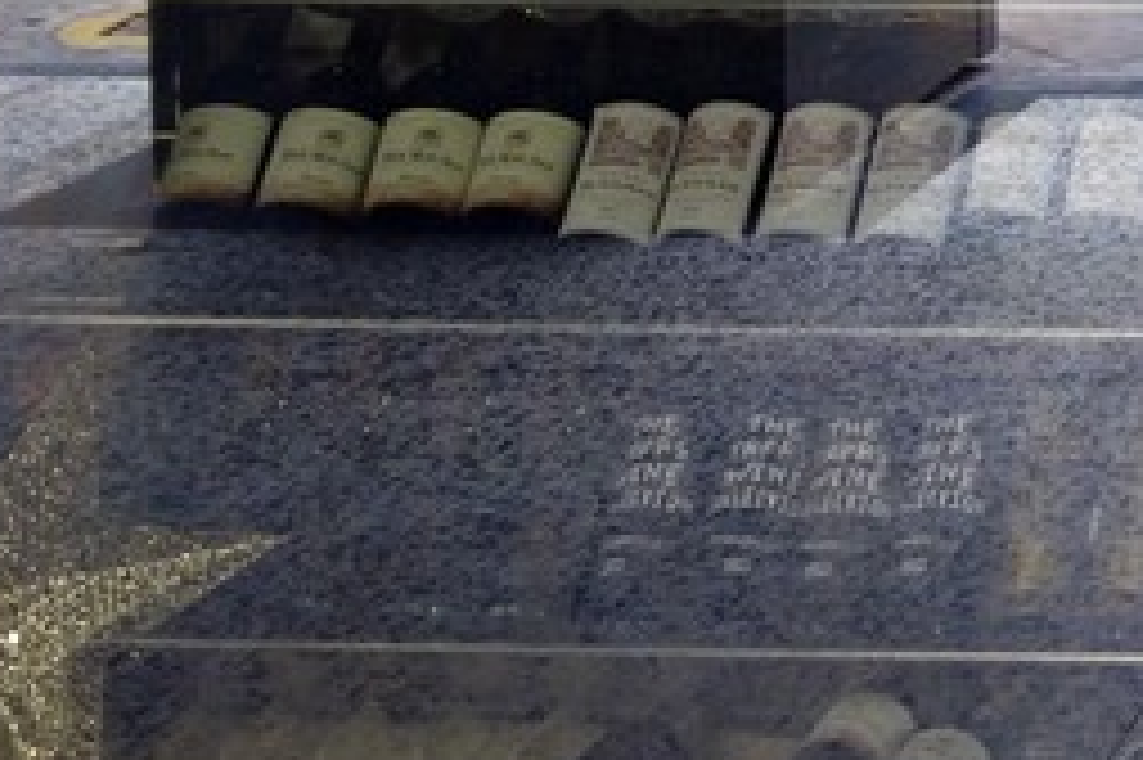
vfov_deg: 11.3
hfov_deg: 15.9
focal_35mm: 113
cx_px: 1948
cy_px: -596
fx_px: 3585
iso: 125
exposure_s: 1/40
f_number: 1.8
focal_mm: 10.4
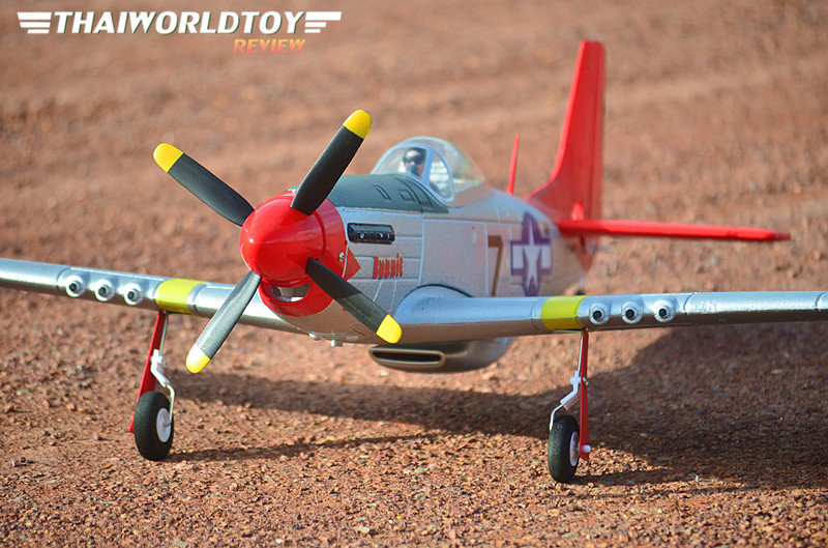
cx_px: 414
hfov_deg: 9.2
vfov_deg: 6.1
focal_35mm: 225
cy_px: 274
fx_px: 5162
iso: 100
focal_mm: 150
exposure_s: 1/320
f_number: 5.6
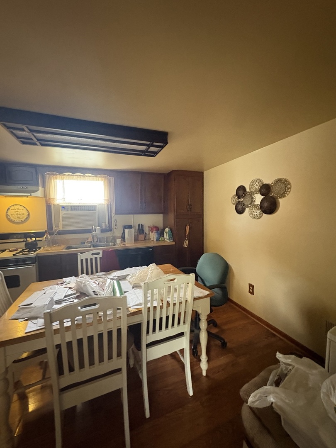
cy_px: 224
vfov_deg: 102.1
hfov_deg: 85.7
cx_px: 168
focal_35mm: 14
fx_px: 181
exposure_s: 1/40
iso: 800
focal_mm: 2.22
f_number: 2.2
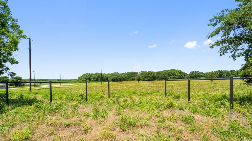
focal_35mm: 20
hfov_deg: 86.6
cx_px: 126
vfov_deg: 55.6
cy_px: 81
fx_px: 134
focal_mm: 19
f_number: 6.3
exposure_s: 1/2500
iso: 400
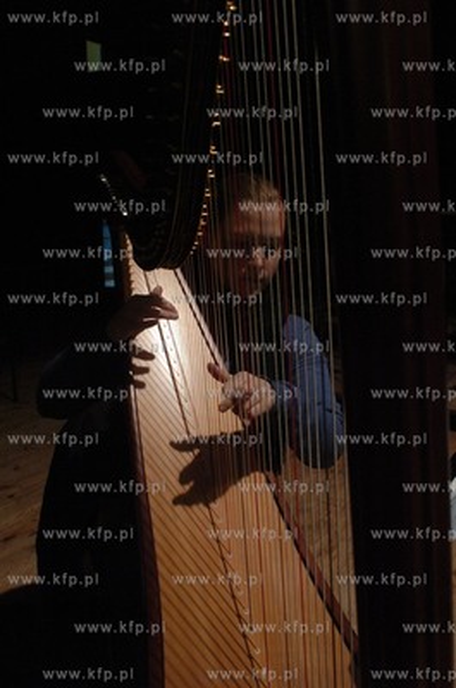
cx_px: 228
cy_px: 344
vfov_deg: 62.0
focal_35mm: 30
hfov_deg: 43.4
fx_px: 572
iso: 640
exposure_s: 1/100
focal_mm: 20
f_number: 4
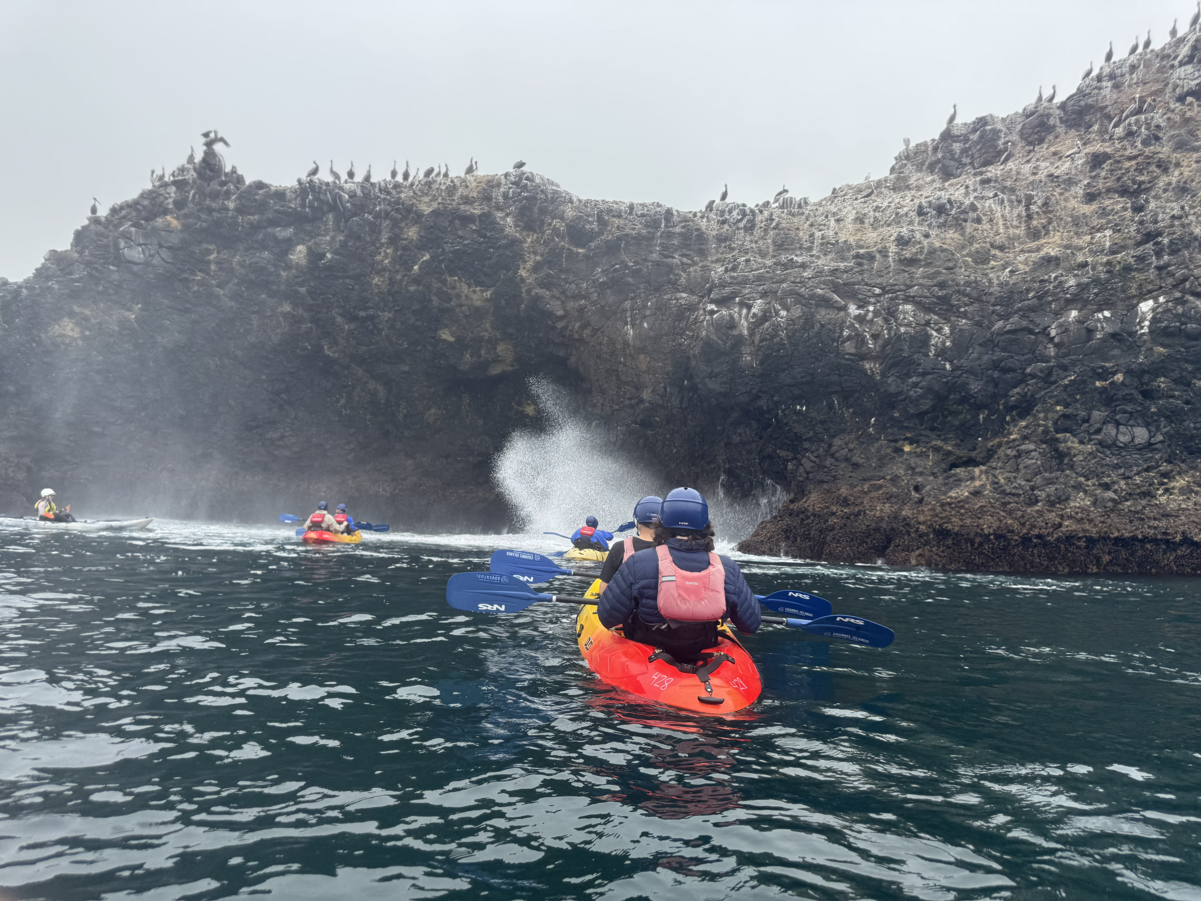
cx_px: 600
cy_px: 450
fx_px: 833
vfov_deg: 56.8
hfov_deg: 71.6
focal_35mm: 24
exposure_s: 1/1869
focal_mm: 6.76
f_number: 1.78
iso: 80
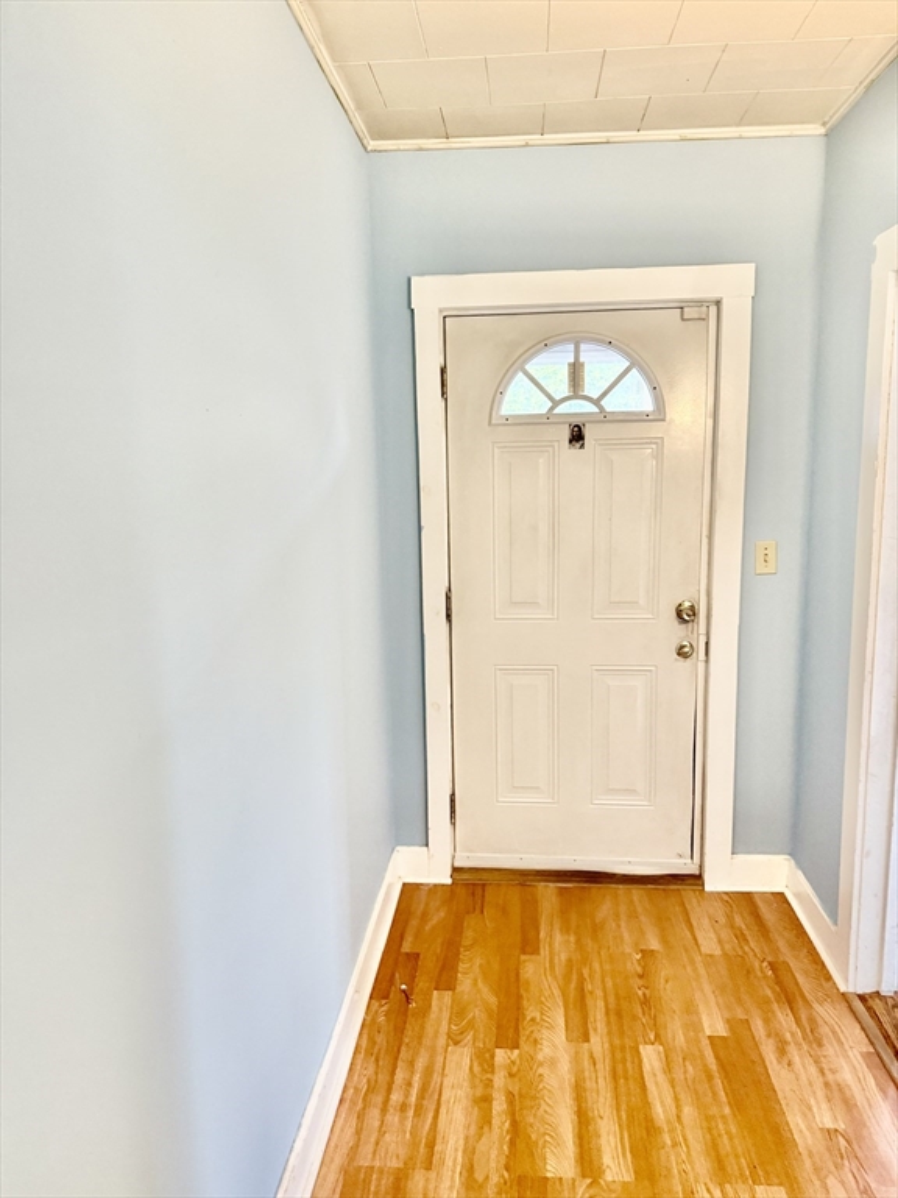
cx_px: 449
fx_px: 830
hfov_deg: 56.8
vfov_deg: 71.6
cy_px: 599
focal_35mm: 24
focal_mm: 6.76
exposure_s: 1/60
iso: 320
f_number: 1.78
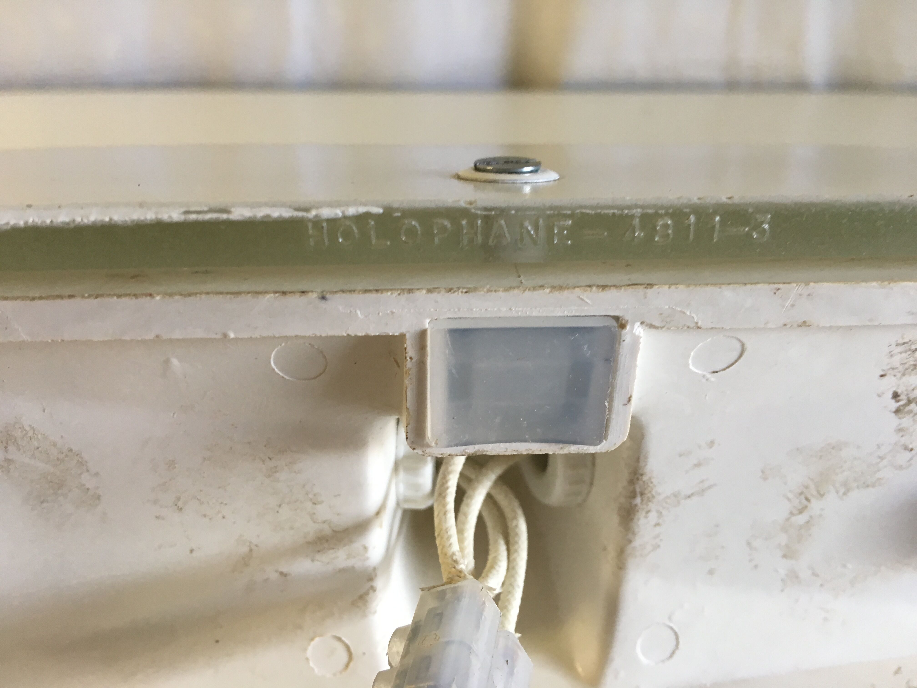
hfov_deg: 61.7
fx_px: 768
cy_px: 344
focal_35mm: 29
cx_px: 458
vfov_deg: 48.2
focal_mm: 4.15
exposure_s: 1/33
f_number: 2.2
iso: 80
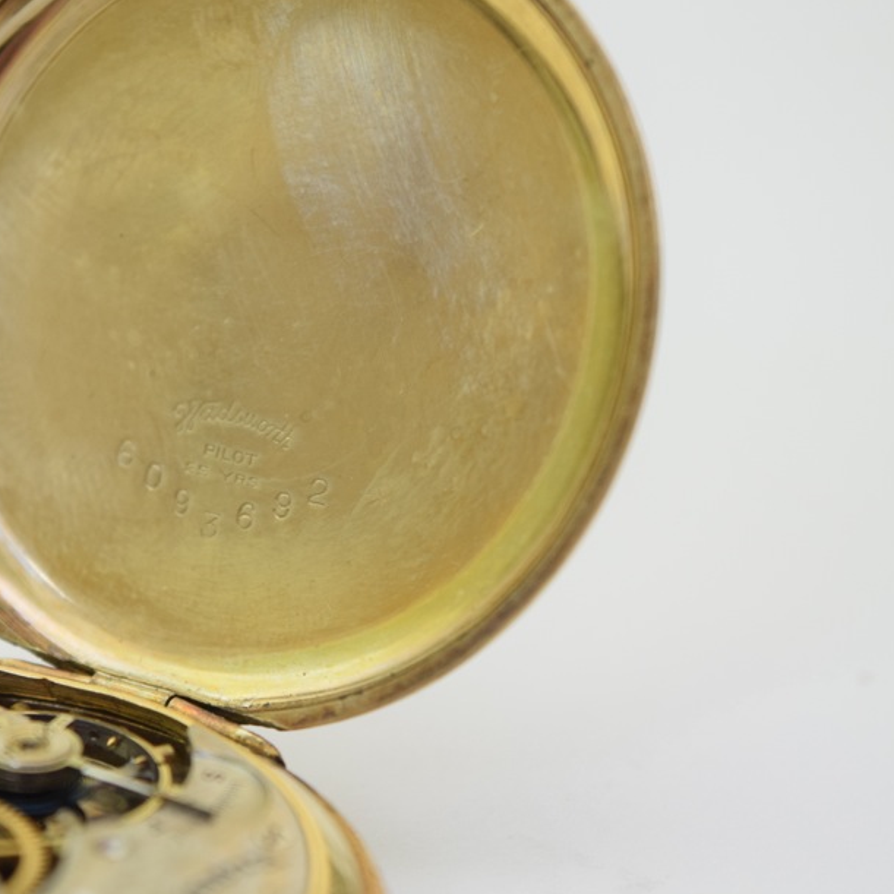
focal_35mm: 115
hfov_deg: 15.1
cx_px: 230
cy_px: 462
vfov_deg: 15.2
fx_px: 3351
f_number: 5.6
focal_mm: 55
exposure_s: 1/100
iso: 800
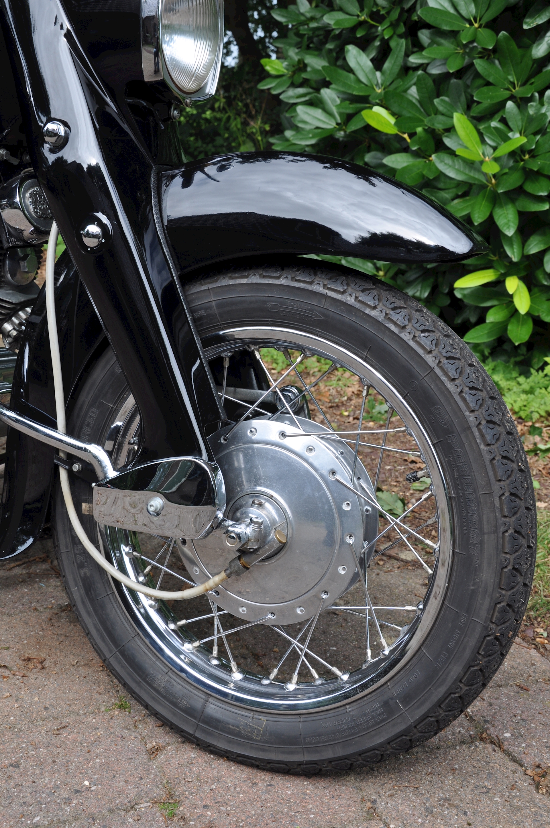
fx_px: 1103
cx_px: 275
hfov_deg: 28.0
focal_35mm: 48
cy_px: 414
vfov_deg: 41.2
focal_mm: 32
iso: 200
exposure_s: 1/100
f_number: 10
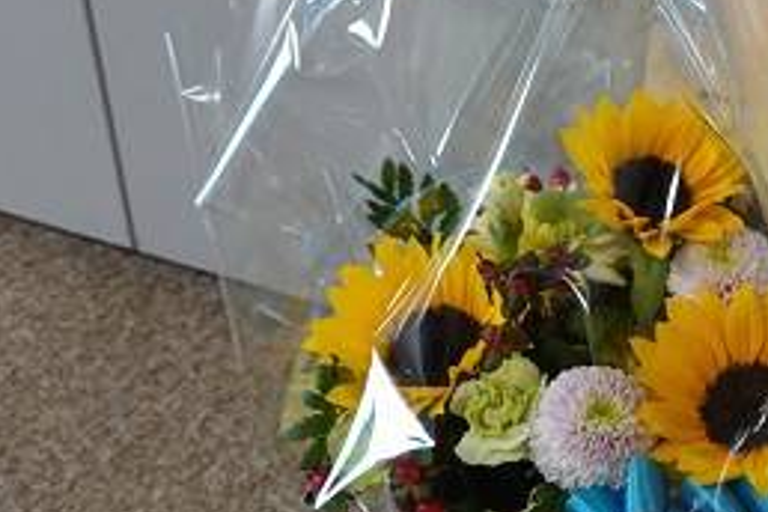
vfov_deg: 20.6
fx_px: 1387
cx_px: 819
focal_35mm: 65
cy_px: 83
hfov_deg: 28.5
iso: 200
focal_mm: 9
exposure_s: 1/30
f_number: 2.8
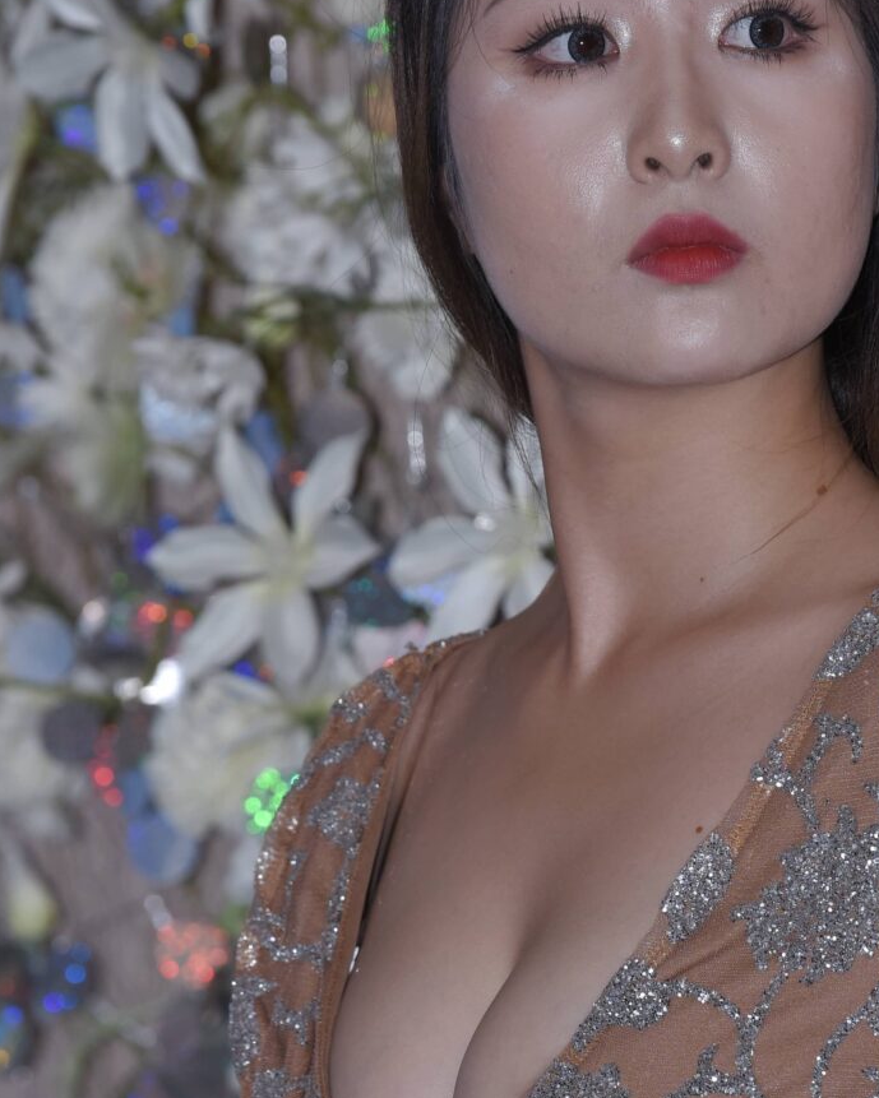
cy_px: 900
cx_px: 677
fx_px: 18142
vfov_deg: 3.5
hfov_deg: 2.8
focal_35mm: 558
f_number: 5
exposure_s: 1/250
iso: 200
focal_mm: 200
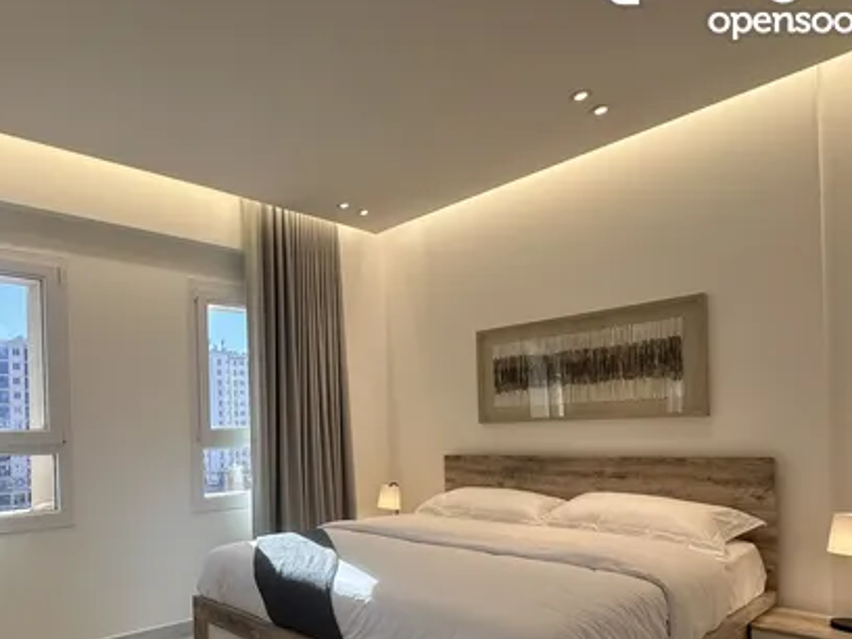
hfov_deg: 67.7
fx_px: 591
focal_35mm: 24
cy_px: 435
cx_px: 230
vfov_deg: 55.4
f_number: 2.2
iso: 40
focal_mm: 2.22
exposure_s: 1/172
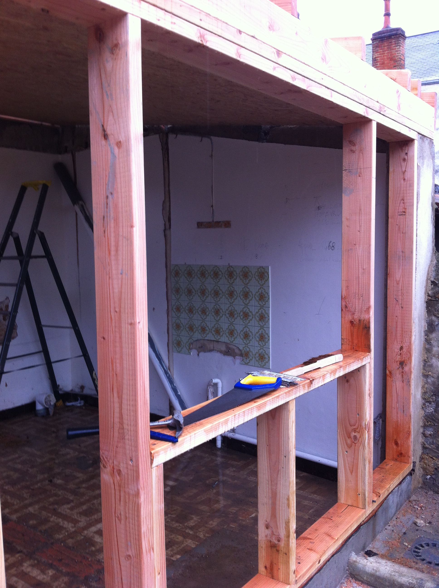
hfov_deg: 40.6
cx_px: 220
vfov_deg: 52.7
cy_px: 294
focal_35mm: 35
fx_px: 593
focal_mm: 3.85
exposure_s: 1/40
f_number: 2.8
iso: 80
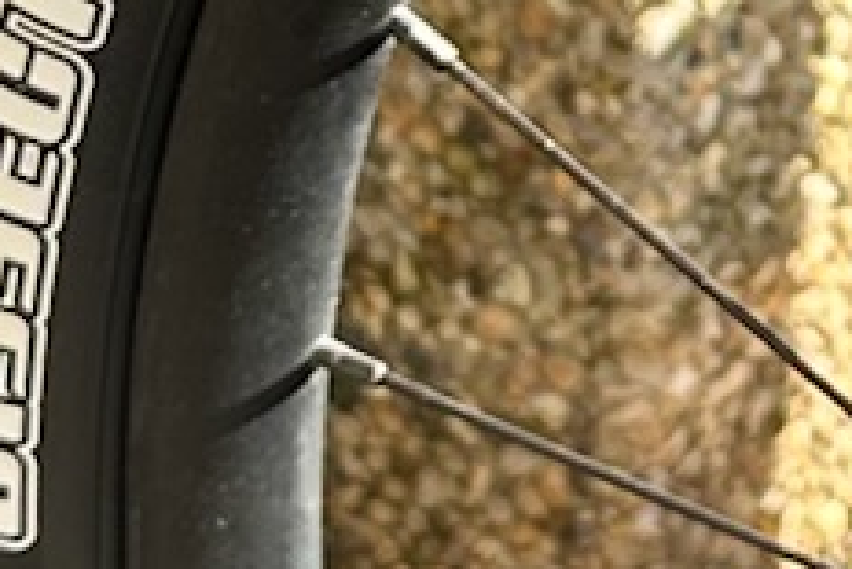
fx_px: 5210
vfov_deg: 6.1
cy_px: -474
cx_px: 1318
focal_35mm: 220
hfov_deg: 9.1
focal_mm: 6.86
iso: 80
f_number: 1.78
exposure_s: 1/535
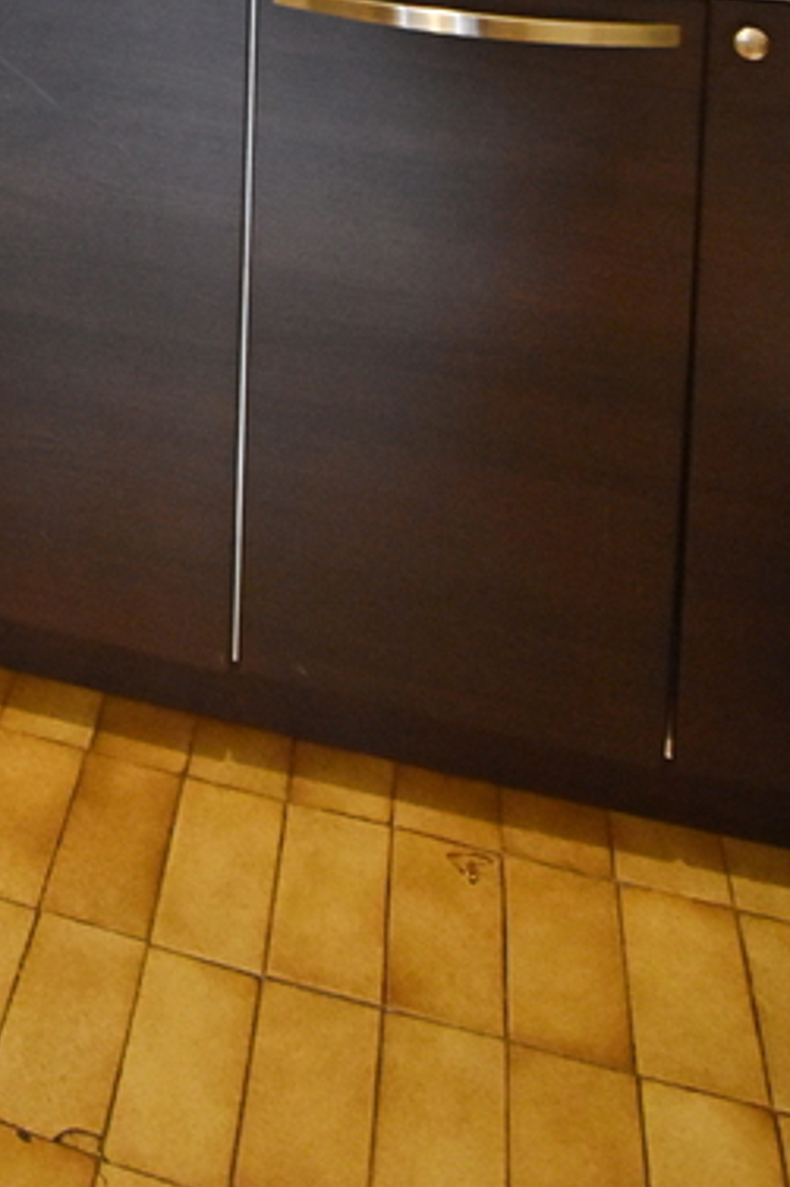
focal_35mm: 43
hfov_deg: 28.1
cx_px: -101
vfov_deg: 33.5
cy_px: -349
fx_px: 1417
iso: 2000
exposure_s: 1/30
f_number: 4.5
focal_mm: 10
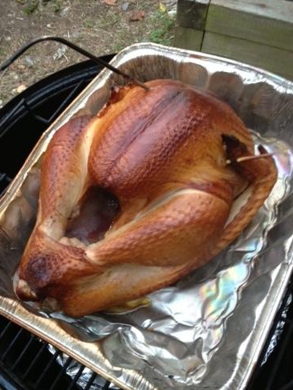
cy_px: 174
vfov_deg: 41.2
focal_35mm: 46
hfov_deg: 31.4
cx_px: 119
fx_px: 519
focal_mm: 4.28
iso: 125
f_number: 2.4
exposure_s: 1/20
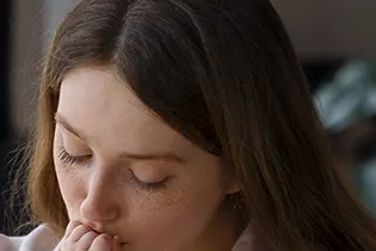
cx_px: -100
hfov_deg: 6.1
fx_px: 3478
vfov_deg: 4.1
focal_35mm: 333
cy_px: 374
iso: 320
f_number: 2.8
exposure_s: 1/160
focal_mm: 70
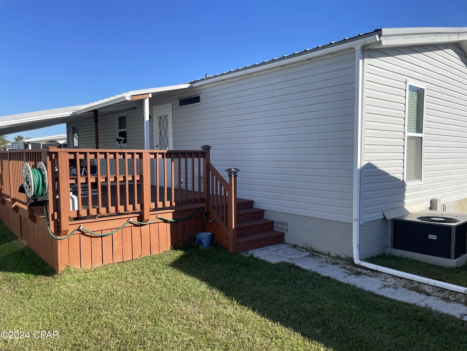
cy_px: 176
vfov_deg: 53.1
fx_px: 351
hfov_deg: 67.3
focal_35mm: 26
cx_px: 234
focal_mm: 4.2
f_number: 1.6
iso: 32
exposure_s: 1/2506
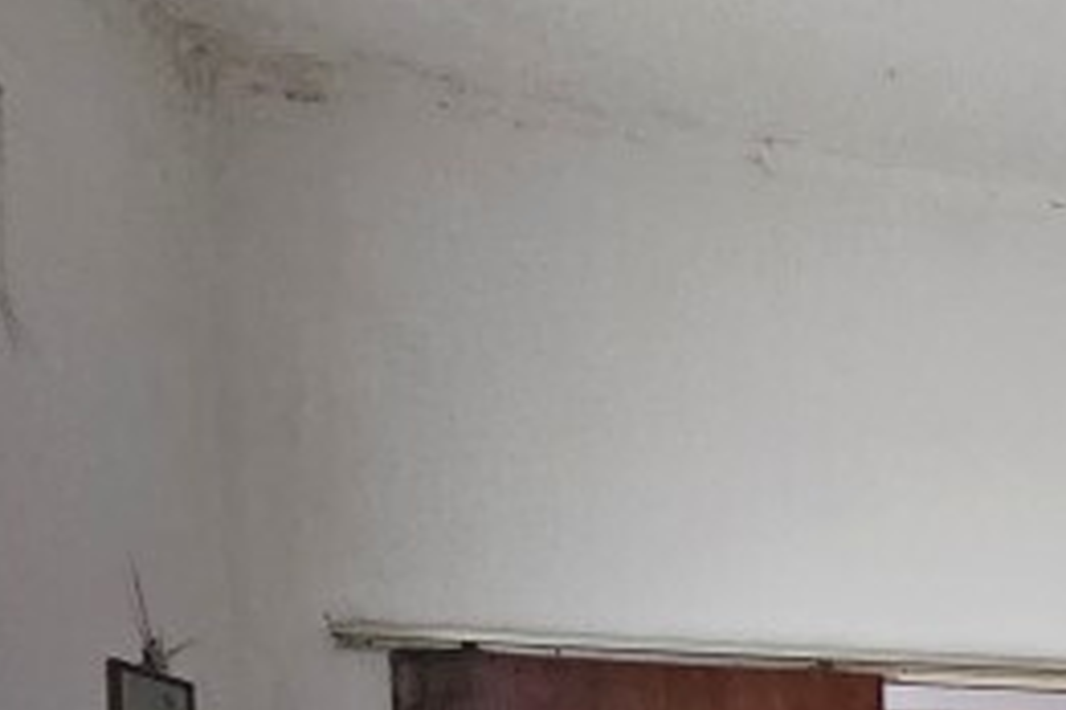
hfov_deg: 26.9
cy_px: 1008
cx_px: 1593
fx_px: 1569
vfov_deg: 22.0
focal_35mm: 53
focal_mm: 2.2
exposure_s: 1/25
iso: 2000
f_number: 2.2
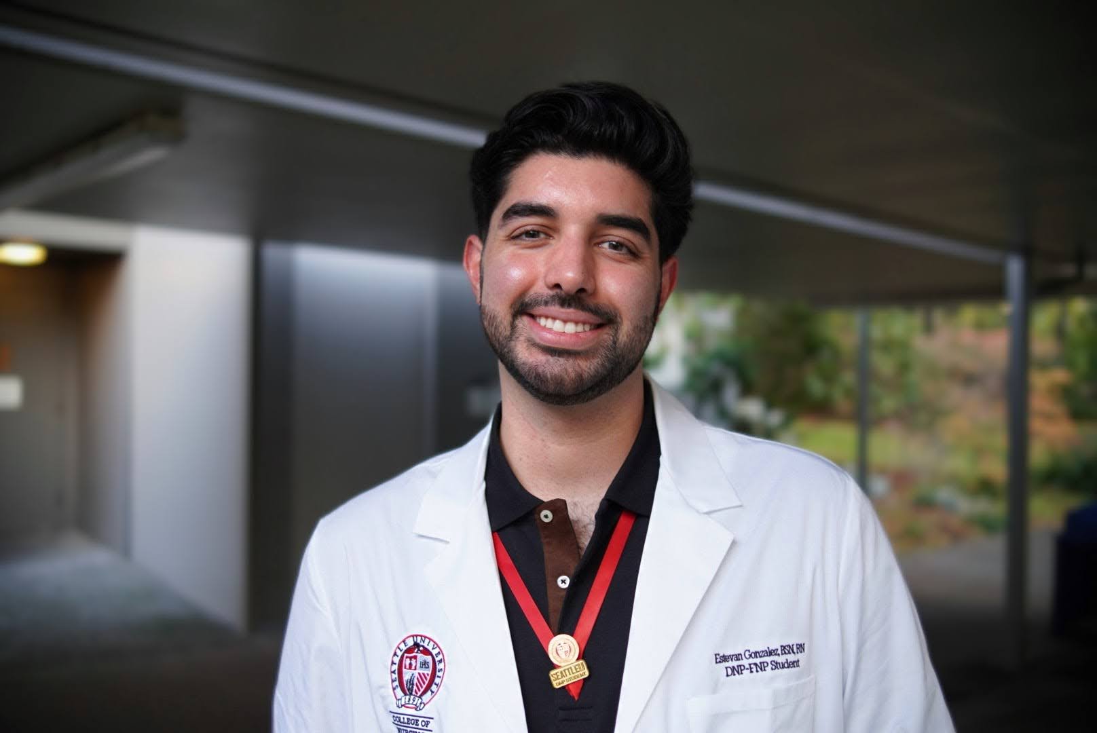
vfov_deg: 38.4
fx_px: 1052
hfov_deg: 55.1
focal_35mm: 34
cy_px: 366
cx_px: 548
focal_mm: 23
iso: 100
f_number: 1.6
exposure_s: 1/40
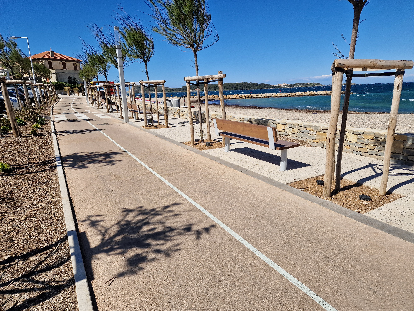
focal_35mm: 23
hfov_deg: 73.9
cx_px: 207
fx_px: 275
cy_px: 156
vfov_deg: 58.9
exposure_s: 1/2920
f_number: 1.8
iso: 50
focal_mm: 5.4
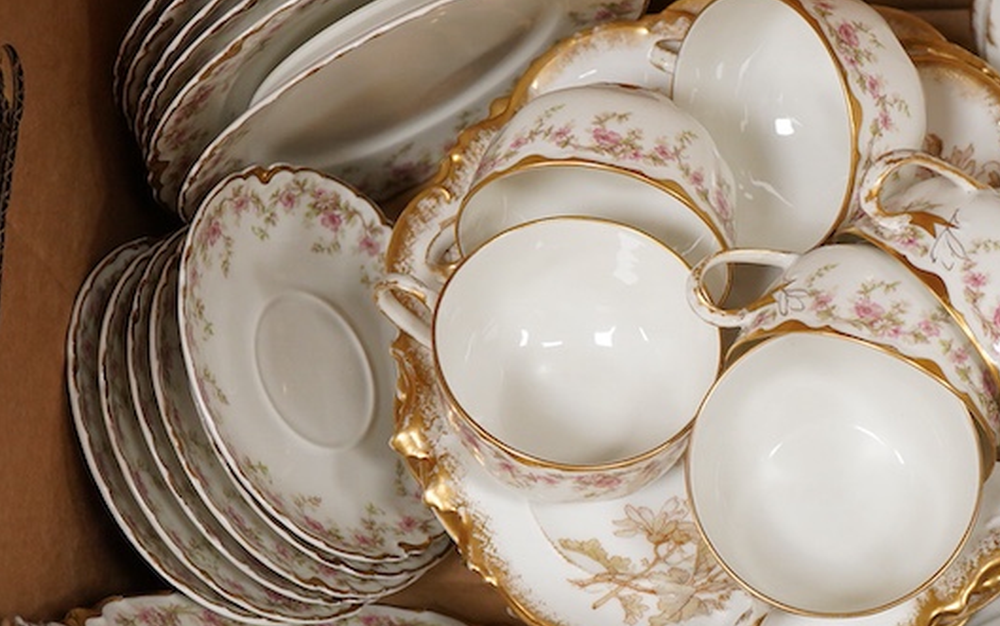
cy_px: 363
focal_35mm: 78
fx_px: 2126
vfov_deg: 16.7
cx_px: 726
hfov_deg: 26.2
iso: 1250
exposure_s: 1/125
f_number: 3.5
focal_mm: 30
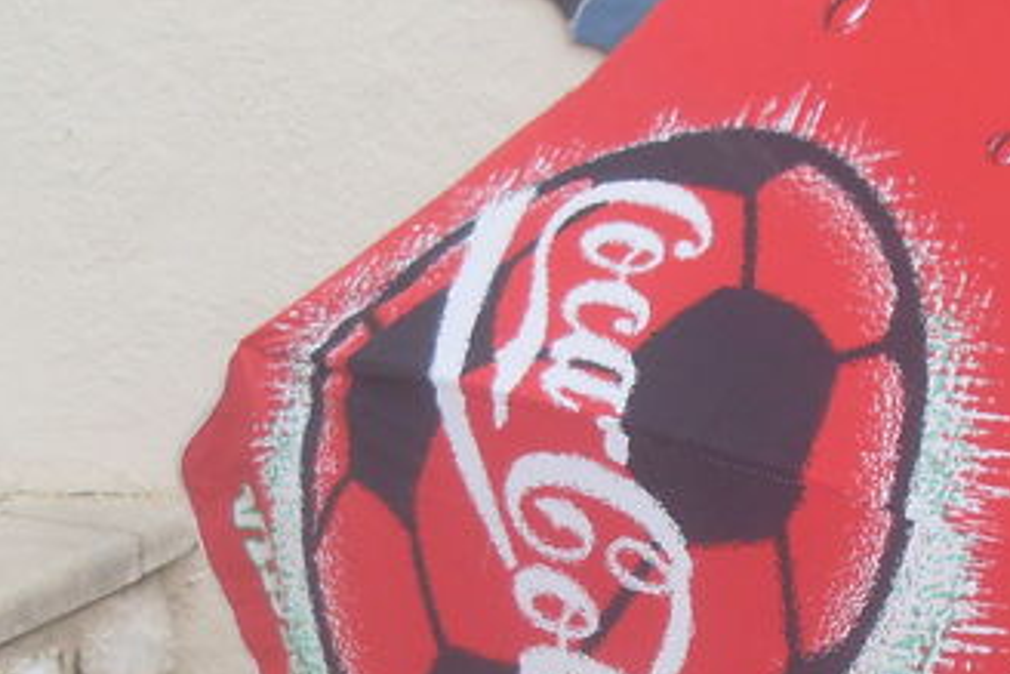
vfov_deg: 12.1
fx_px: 3115
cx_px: 1139
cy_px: 779
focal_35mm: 111
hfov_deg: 17.7
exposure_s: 1/750
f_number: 2.8
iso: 80
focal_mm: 6.3
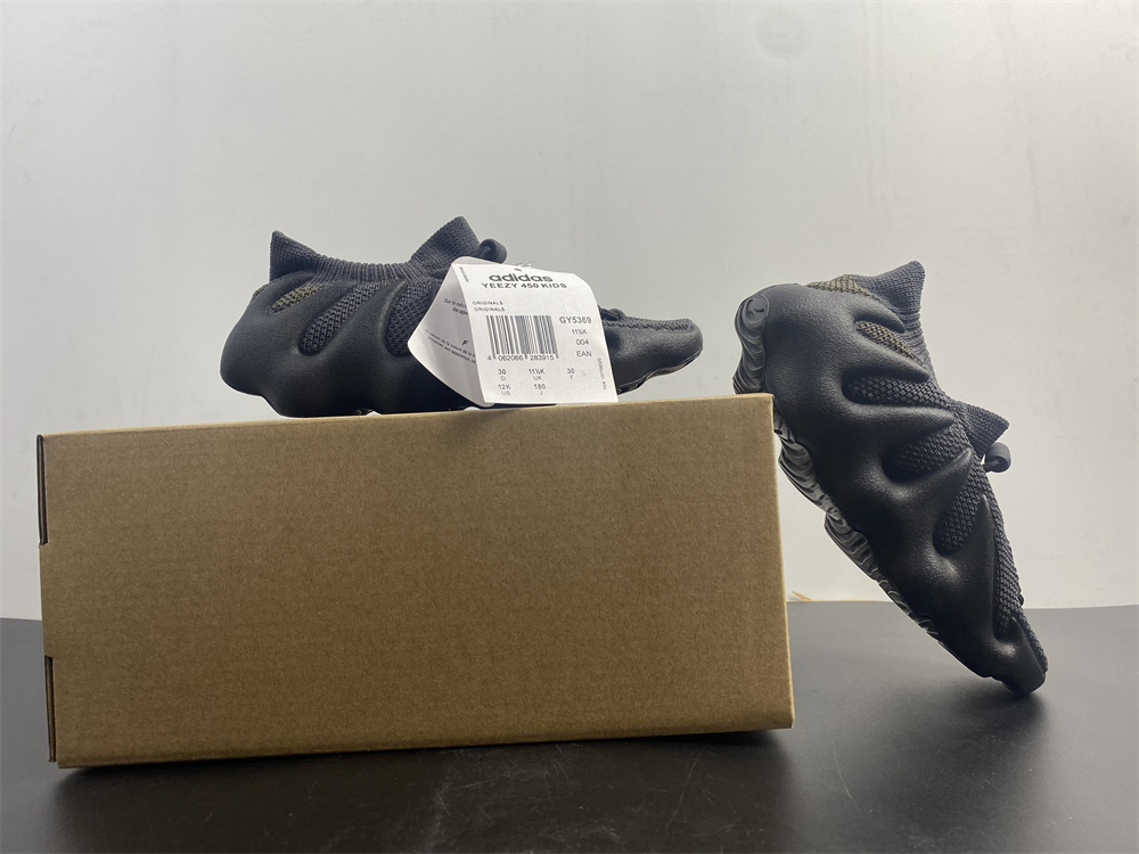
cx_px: 570
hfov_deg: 67.3
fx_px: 856
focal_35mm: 26
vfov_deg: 53.1
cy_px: 427
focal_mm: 4.25
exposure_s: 1/100
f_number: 1.8
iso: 50
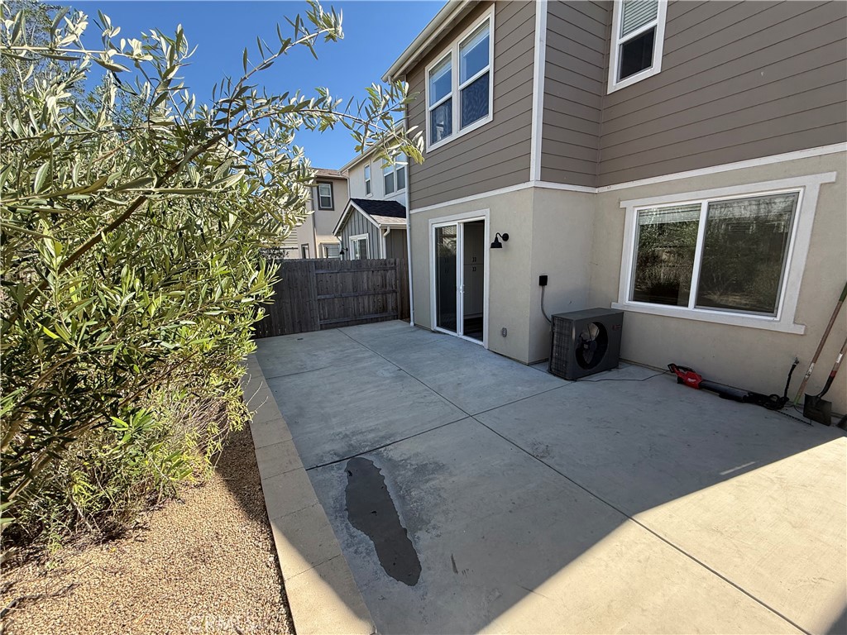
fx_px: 343
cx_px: 424
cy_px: 318
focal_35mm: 14
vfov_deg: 85.7
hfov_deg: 102.1
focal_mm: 2.22
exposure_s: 1/486
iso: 50
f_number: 2.2
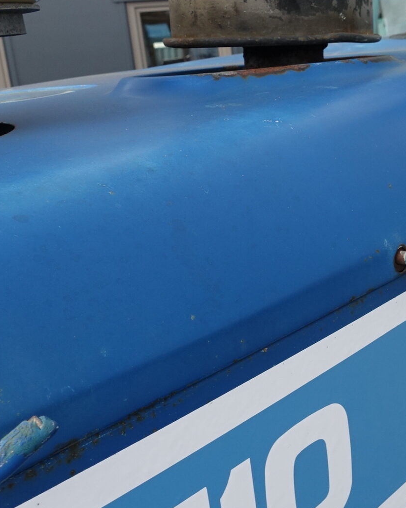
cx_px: 358
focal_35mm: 56
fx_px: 841
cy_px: 296
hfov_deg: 26.3
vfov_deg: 33.5
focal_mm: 8.8
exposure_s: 1/160
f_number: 5.6
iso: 200
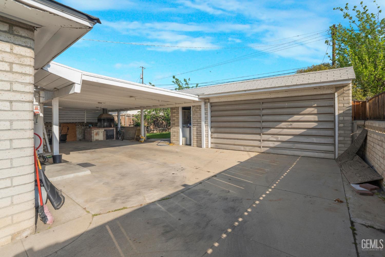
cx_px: 192
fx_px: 171
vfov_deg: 73.7
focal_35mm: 16
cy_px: 128
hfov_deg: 96.7
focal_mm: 16
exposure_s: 1/200
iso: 100
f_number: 10
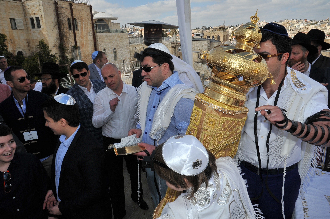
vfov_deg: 47.9
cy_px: 110
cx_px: 165
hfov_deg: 67.4
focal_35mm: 27
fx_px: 247
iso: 500
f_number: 20
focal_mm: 27
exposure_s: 1/250
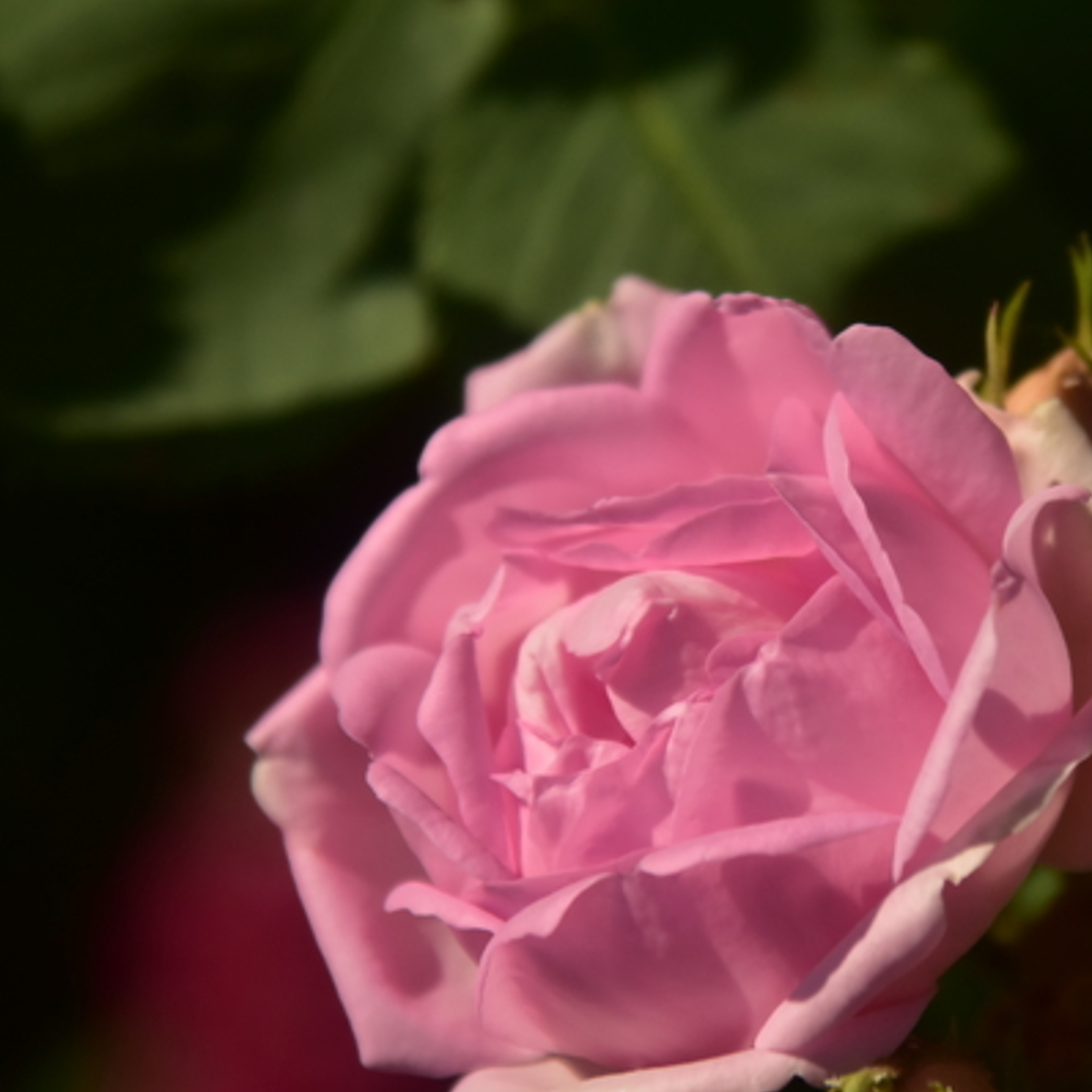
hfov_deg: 5.4
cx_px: 820
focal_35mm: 327
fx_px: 11671
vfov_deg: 5.4
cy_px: 545
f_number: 6
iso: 640
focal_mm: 170
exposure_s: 1/8000
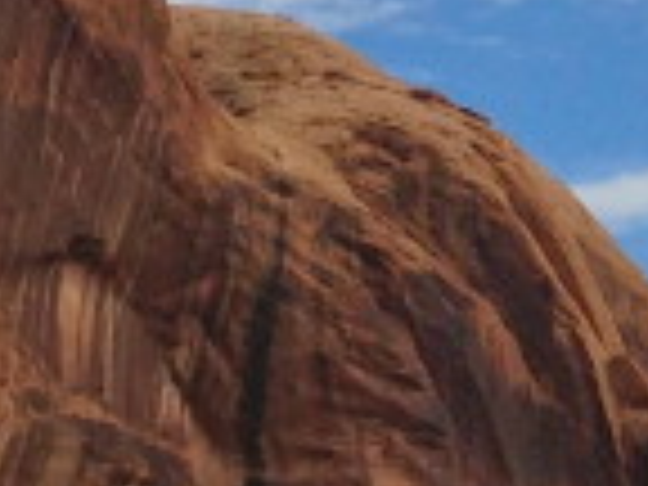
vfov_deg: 6.3
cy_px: 58
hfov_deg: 8.1
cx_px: 1197
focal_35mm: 234
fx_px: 4380
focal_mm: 4.12
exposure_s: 1/2358
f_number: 2.4
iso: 50
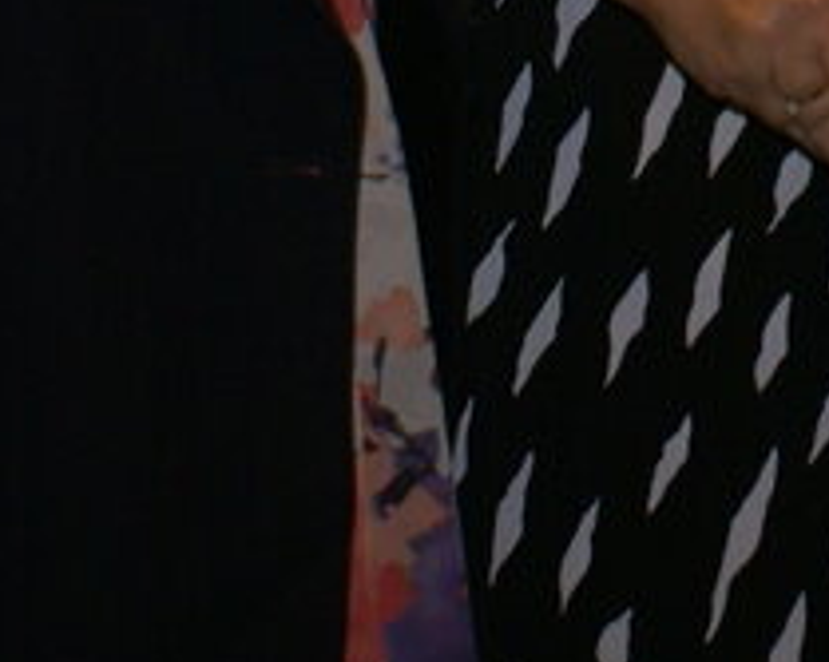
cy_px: -626
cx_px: 863
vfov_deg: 8.4
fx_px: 4292
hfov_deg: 10.9
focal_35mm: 175
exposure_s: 1/30
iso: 400
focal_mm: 26
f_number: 5.6
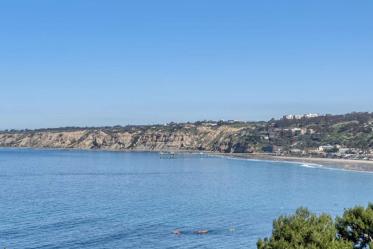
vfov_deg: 16.4
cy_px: 150
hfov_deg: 24.4
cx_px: 148
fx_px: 860
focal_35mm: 83
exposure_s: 1/500
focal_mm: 35
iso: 100
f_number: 6.3
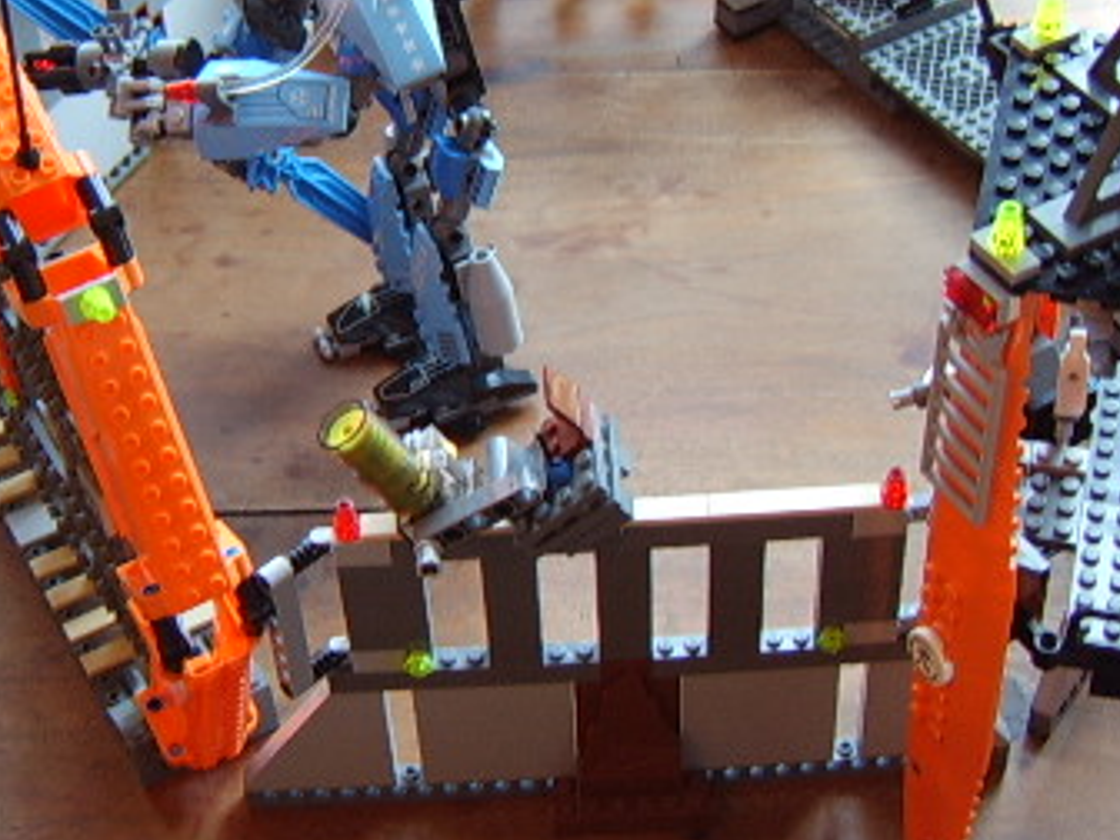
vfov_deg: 24.7
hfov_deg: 32.7
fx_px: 1909
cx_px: 620
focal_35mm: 59
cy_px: 317
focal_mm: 8.13
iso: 100
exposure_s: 1/11
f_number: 2.7
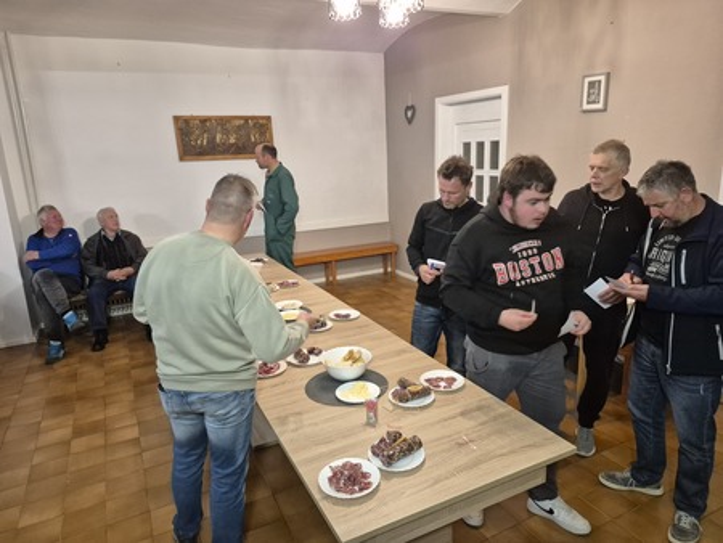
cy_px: 272
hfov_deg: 73.9
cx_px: 362
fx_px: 481
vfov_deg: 58.9
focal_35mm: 23
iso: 1000
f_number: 1.8
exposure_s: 1/100
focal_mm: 5.4
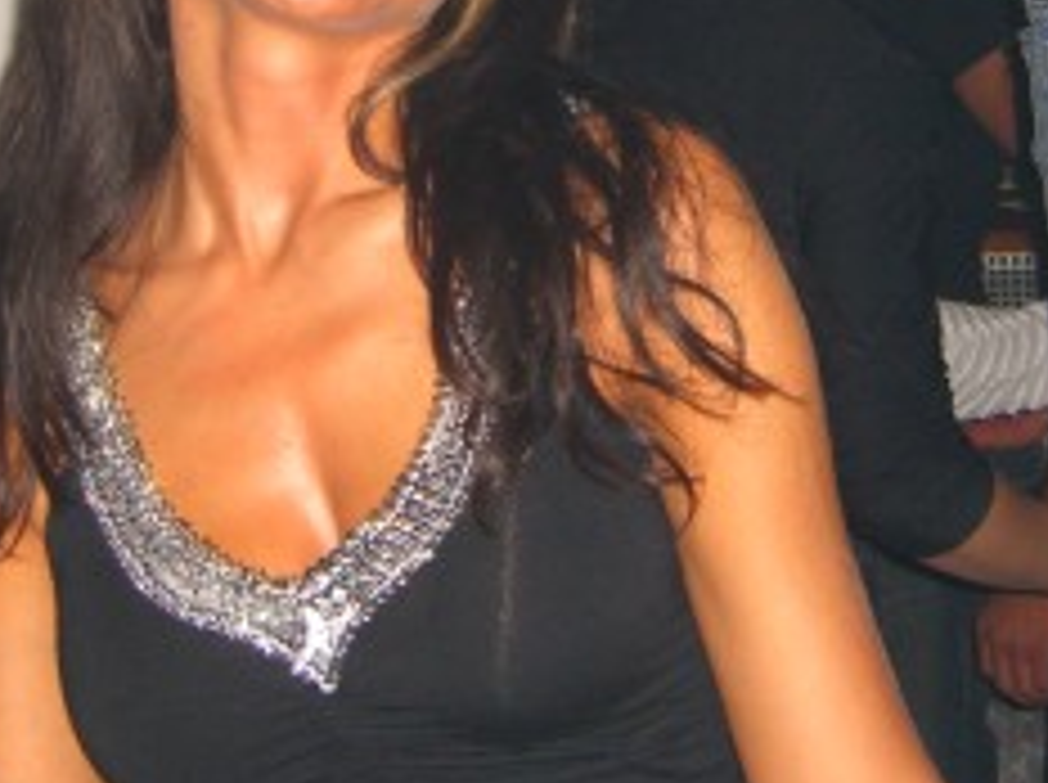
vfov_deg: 14.9
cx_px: 576
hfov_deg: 20.1
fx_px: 2962
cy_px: 117
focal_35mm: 98
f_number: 2.8
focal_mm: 7.9
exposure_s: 1/60
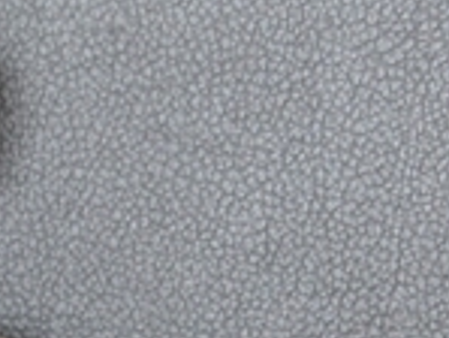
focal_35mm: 355
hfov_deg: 5.5
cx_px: 681
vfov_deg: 4.2
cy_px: -222
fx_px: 4608
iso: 800
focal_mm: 46
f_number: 5.3
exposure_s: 1/10
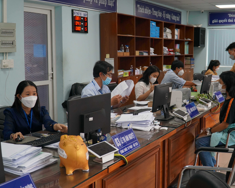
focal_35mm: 43
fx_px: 296
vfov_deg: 35.2
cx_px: 136
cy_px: 94
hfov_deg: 43.2
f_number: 4
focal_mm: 25
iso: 640
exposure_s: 1/160
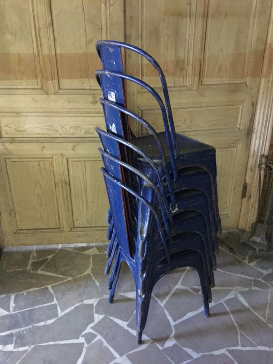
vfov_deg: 58.4
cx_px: 136
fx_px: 326
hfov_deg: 45.4
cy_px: 182
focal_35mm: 31
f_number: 2.4
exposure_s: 1/17
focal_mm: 3.3
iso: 800
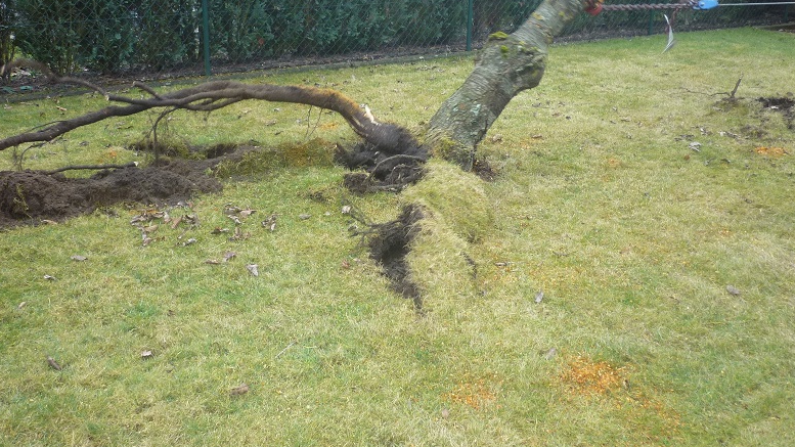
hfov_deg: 54.0
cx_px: 395
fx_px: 780
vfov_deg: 31.9
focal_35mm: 37
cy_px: 194
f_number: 2.8
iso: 160
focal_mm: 5.5
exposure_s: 1/30
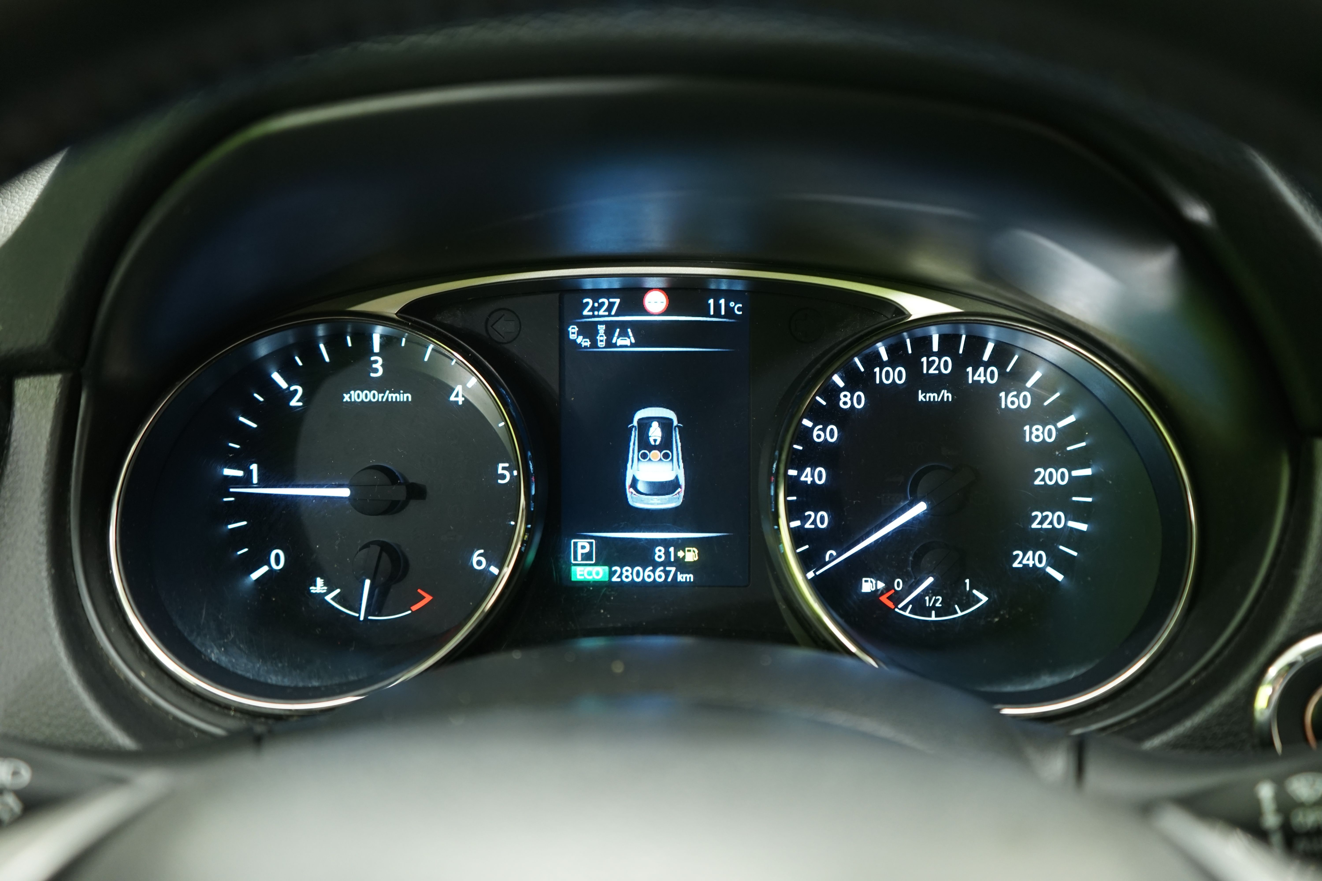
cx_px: 661
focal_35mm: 31
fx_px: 1138
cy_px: 440
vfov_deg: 42.3
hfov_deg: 60.3
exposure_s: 1/13
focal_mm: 31
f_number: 3.5
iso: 800
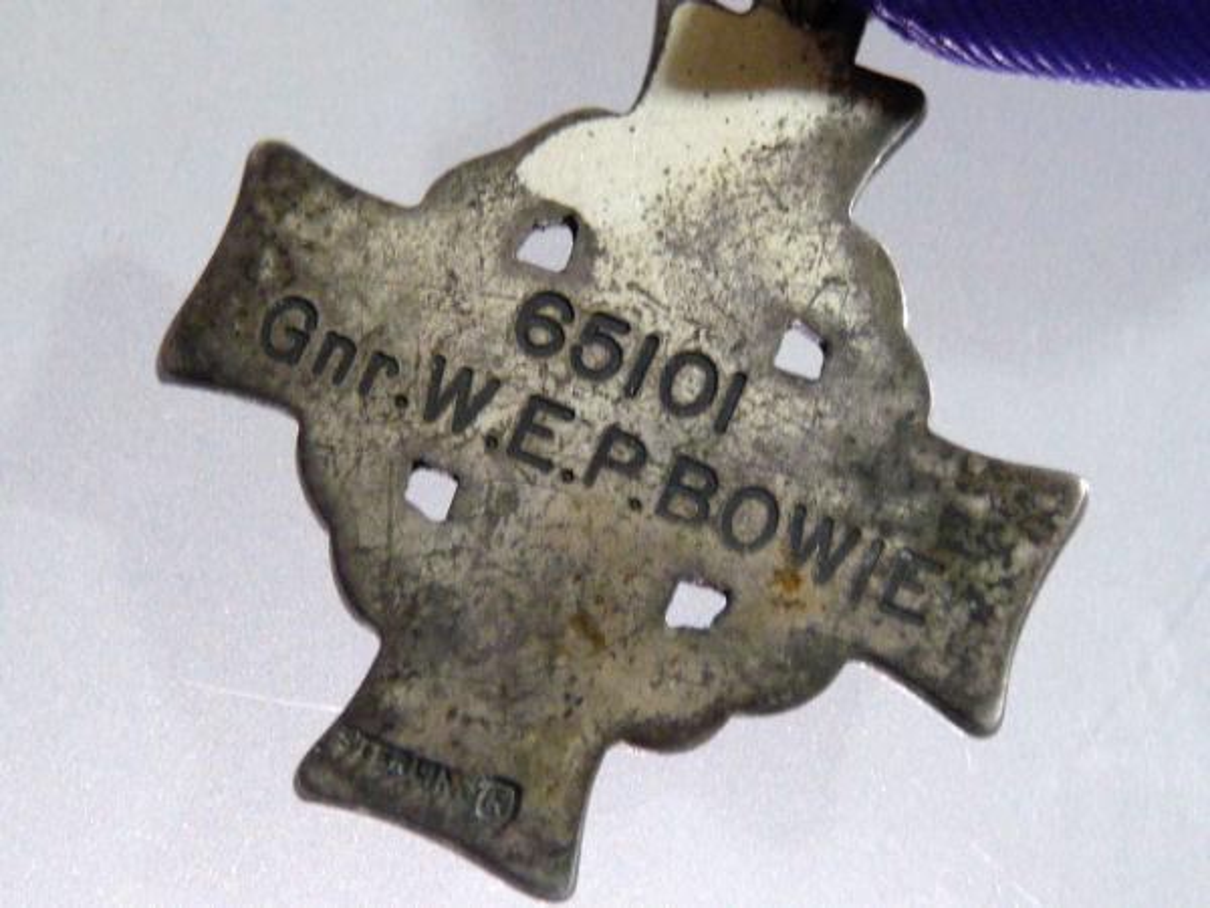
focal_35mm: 100
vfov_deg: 14.8
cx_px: 605
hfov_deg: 19.6
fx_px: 3495
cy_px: 454
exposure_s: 1/20
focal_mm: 10.1
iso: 400
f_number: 3.2
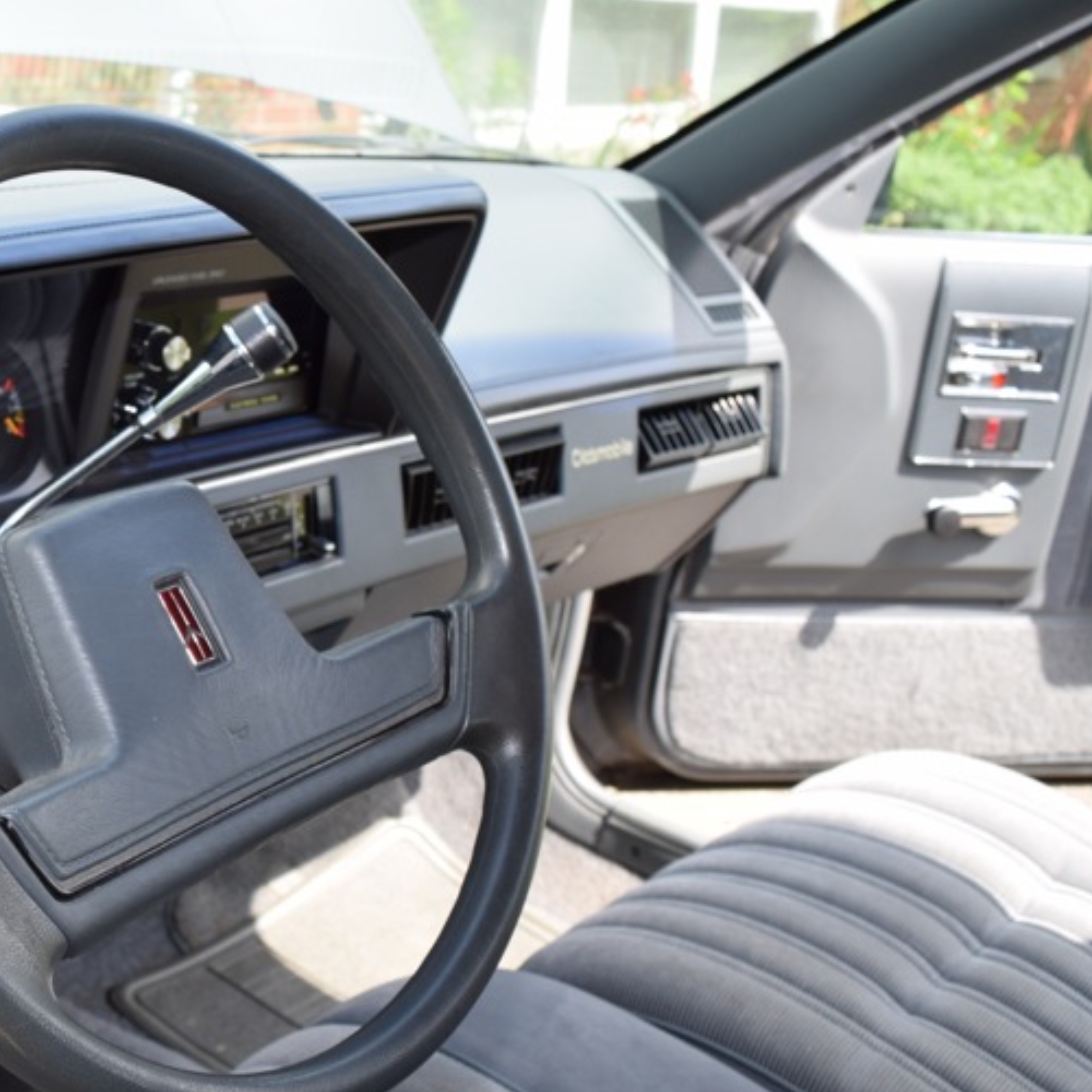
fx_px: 1820
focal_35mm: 51
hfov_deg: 31.1
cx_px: 15
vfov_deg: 33.3
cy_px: 637
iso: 100
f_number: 5.6
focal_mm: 20
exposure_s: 1/100
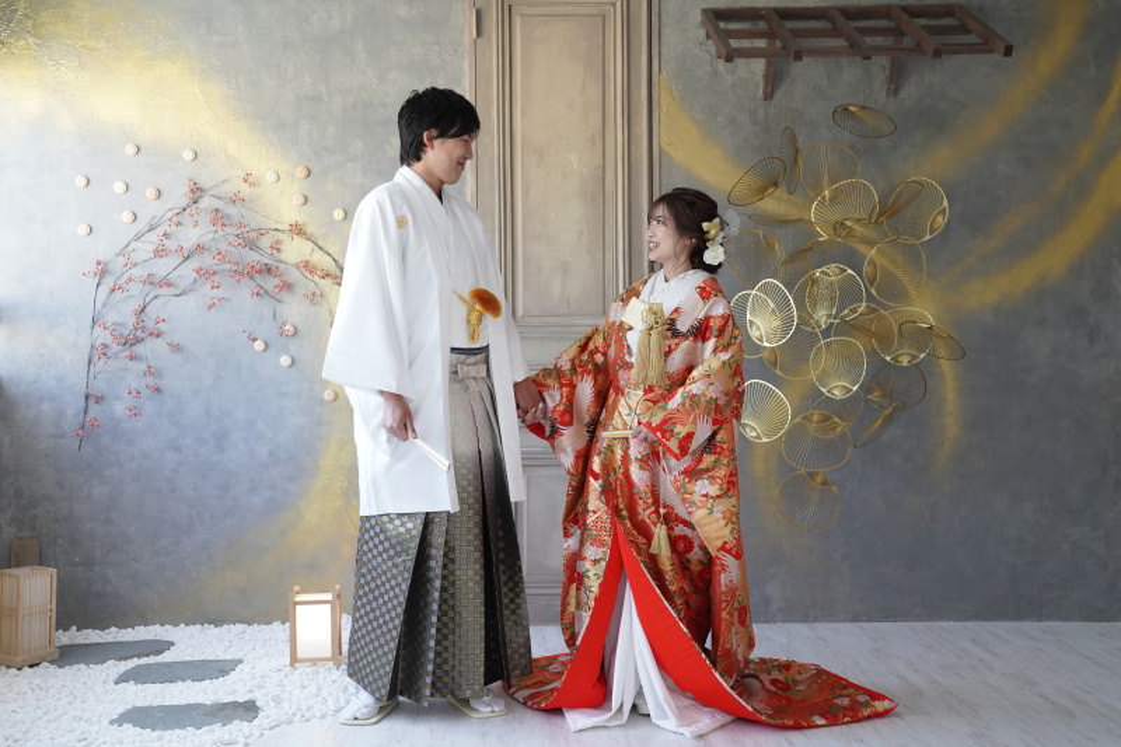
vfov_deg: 30.5
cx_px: 560
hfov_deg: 44.5
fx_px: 1370
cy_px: 374
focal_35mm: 44
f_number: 6.3
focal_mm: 44
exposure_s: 1/250
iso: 3200
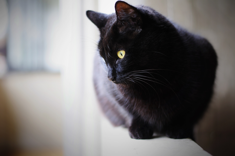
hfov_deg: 27.0
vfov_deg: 18.1
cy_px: 78
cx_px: 118
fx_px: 489
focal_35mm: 75
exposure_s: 1/50
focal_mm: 50
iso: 200
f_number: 1.8
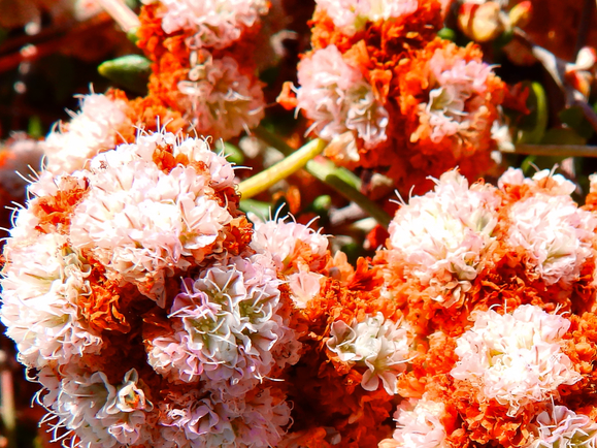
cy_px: 366
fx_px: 1086
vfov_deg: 22.9
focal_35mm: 63
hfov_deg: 30.2
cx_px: 456
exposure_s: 1/400
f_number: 4.5
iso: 80
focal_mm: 5.7
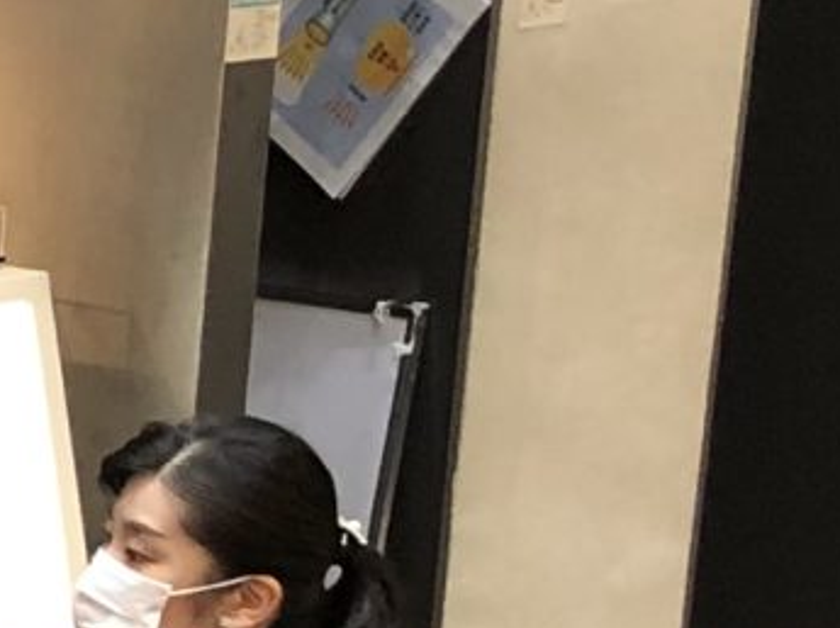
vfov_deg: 7.0
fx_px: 5042
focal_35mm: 208
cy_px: 971
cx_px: -1814
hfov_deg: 8.0
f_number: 1.8
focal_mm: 3.99
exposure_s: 1/17
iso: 40
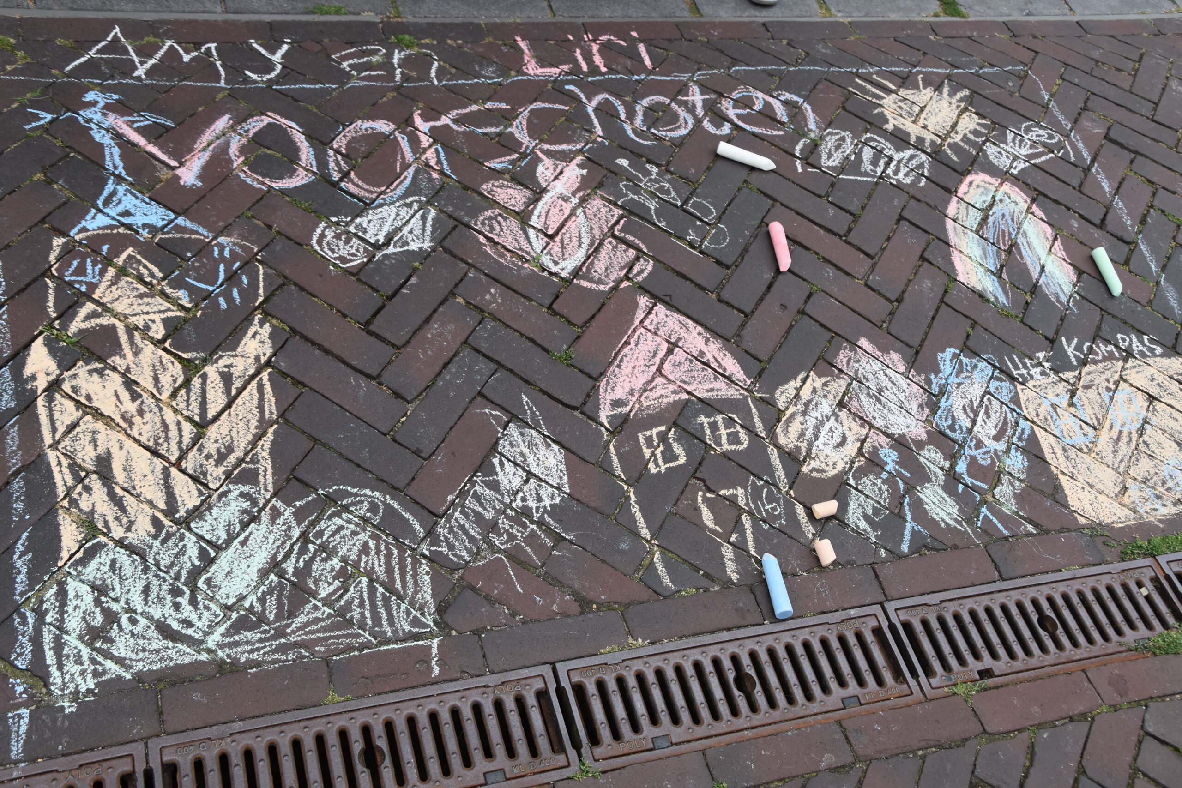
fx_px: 1280
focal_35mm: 39
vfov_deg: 34.2
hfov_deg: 49.6
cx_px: 591
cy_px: 394
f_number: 8
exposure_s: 1/250
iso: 280
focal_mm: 26
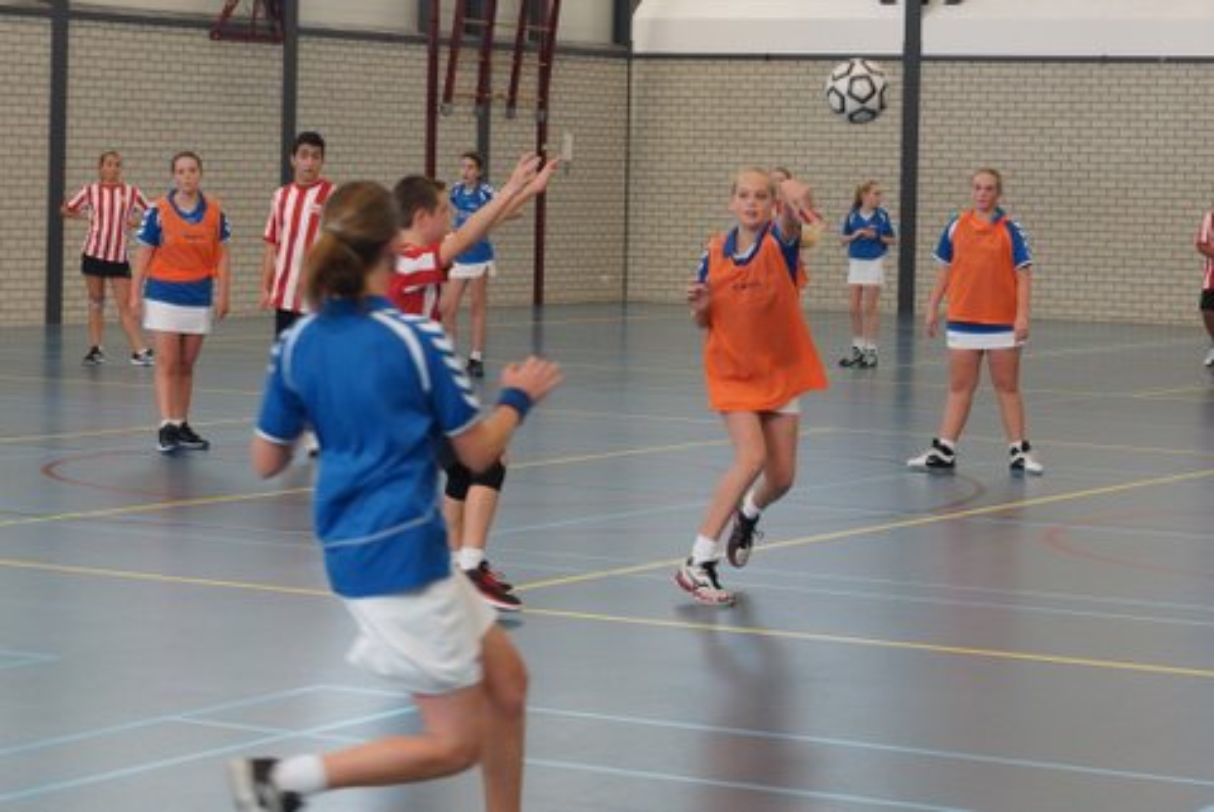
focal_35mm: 75
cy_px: 406
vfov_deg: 18.2
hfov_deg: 27.0
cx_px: 607
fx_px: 2531
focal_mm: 50
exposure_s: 1/200
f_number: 3.5
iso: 800
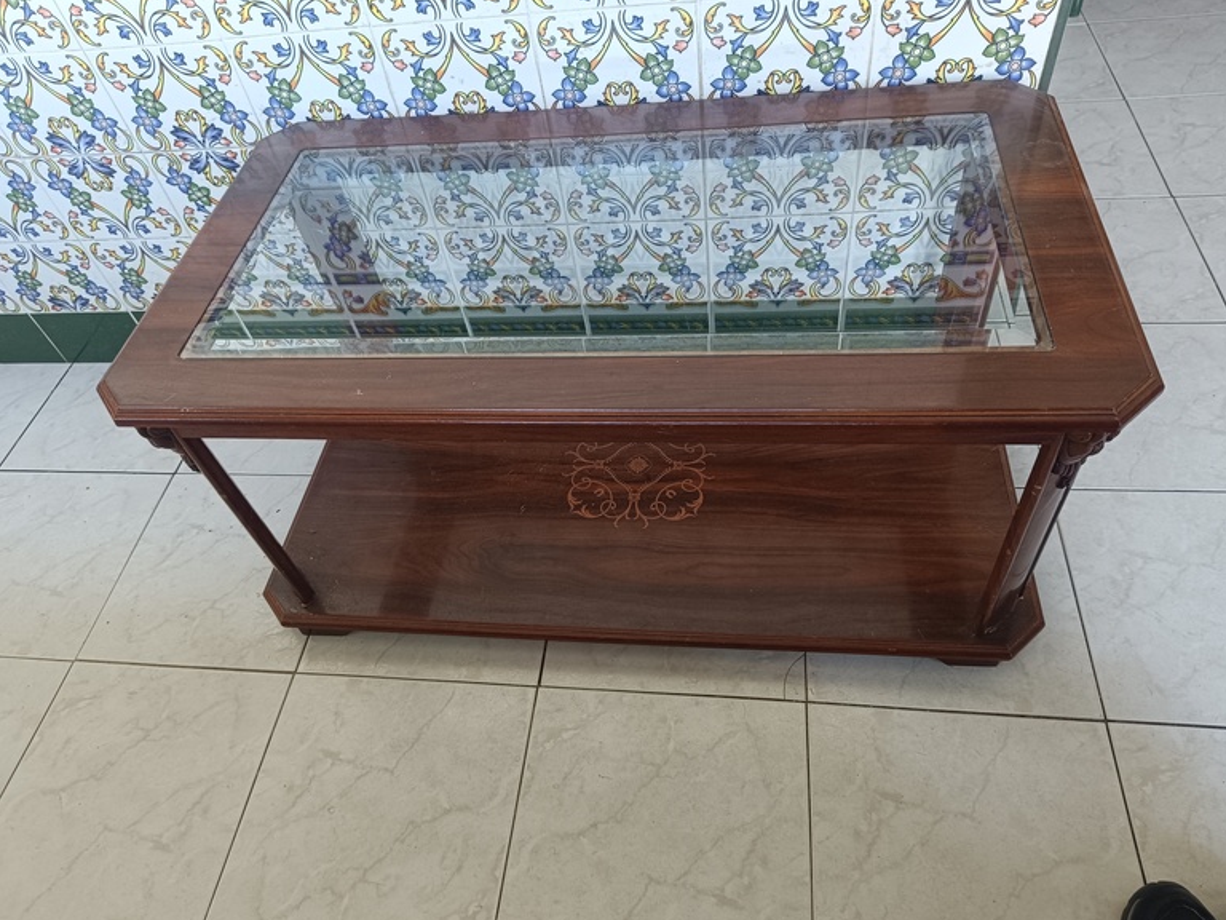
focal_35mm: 25
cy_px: 463
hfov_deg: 69.4
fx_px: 885
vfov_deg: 54.9
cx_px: 597
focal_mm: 5.59
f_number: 1.88
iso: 449
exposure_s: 1/101
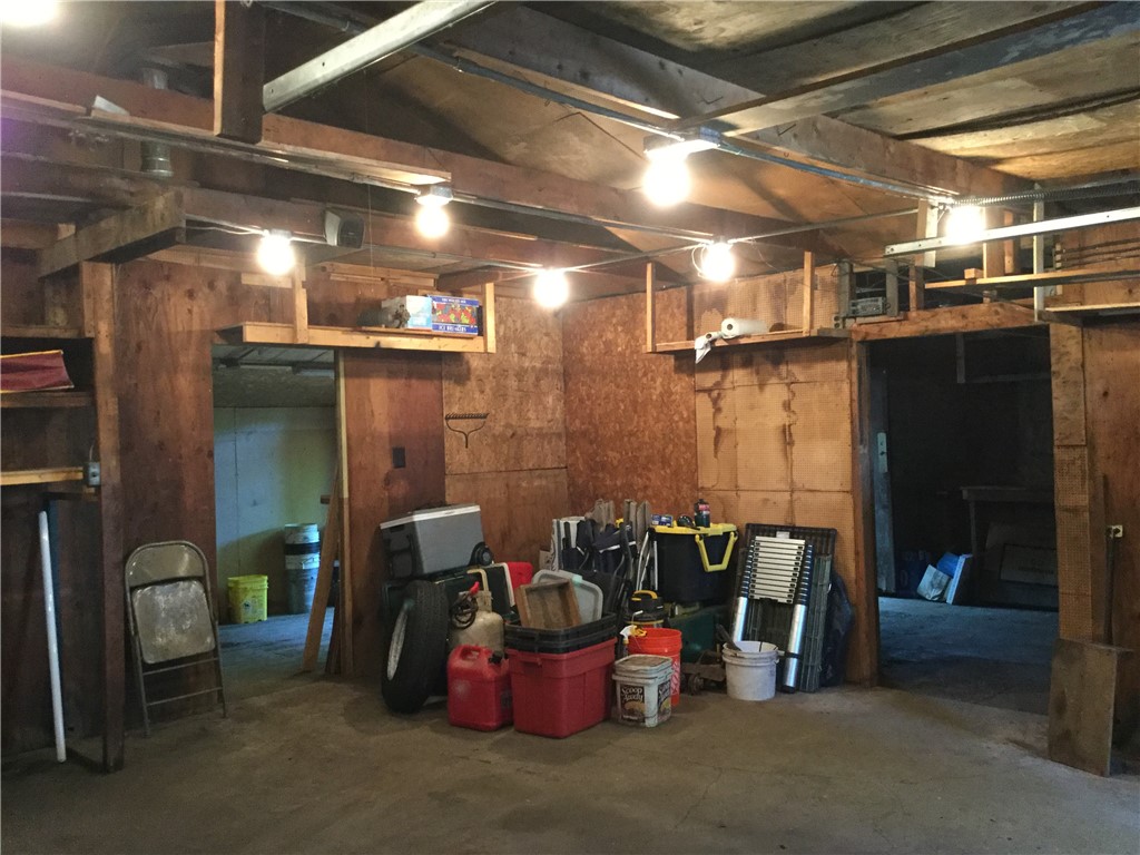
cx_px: 570
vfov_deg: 45.4
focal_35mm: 31
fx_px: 1021
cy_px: 428
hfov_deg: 58.4
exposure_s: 1/15
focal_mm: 3.3
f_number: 2.4
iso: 200
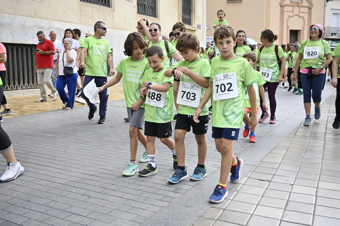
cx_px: 170
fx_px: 354
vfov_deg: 35.5
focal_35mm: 38
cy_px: 113
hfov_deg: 51.3
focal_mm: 25
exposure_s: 1/1250
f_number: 5
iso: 640
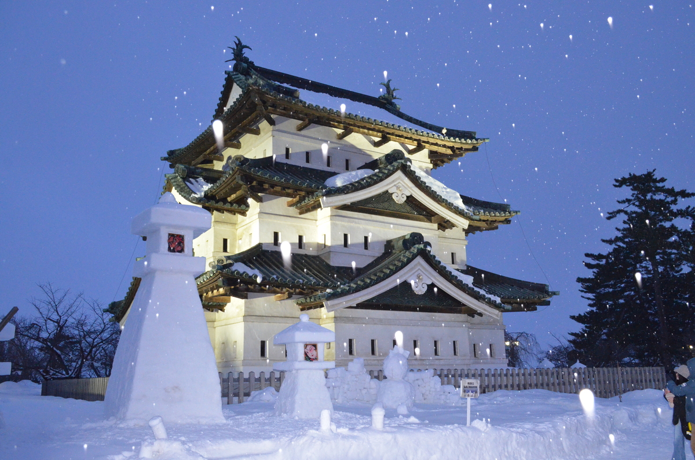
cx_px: 348
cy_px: 230
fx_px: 636
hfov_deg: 57.3
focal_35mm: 33
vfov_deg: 39.8
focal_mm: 22
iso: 4000
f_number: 7.1
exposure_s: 1/60
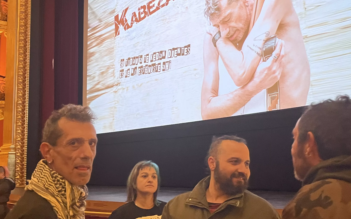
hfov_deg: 49.3
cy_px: 116
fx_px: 383
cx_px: 170
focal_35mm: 40
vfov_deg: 32.0
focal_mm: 5.1
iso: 500
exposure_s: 1/36
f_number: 1.6
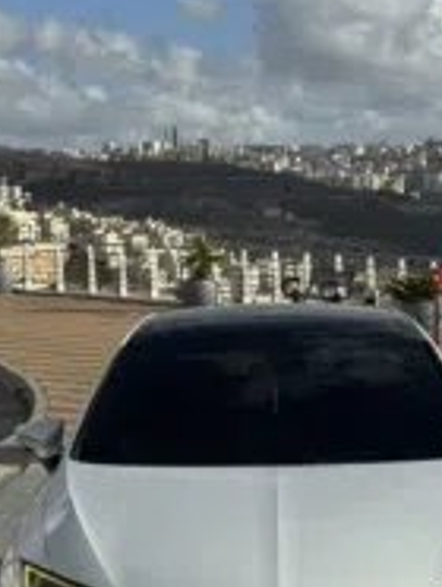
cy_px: 262
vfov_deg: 19.0
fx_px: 1750
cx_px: 297
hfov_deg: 14.4
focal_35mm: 103
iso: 64
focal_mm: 6.76
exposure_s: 1/6410
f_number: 1.78
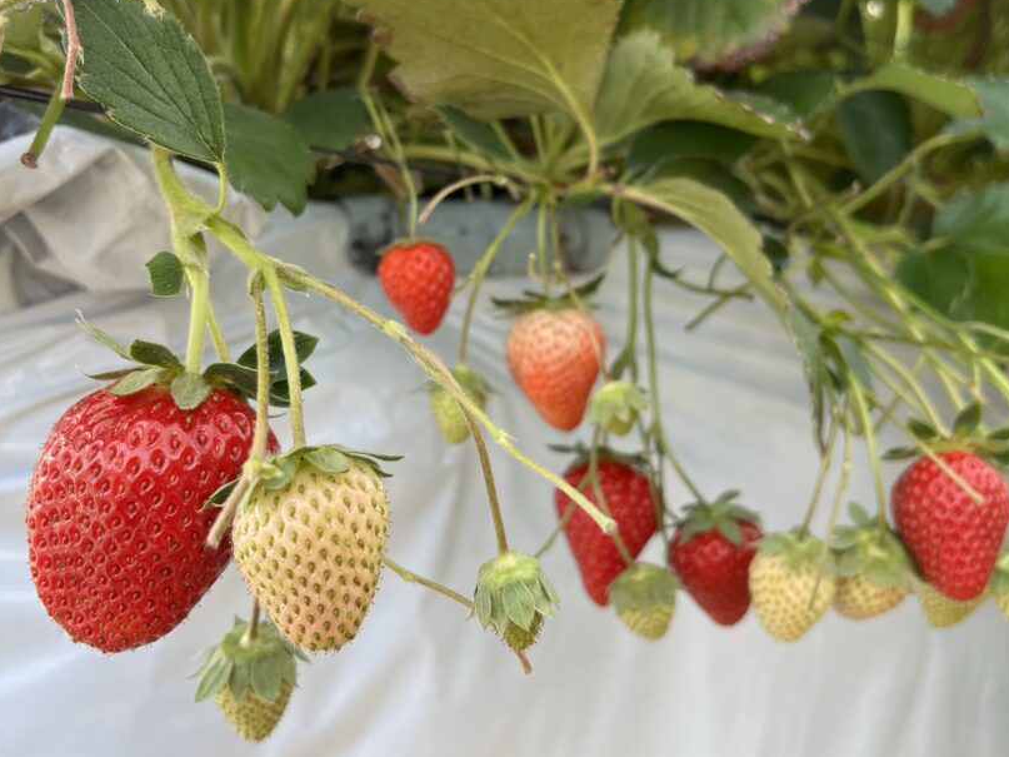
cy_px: 303
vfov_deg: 42.7
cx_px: 515
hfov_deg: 55.4
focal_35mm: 33
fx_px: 962
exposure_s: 1/397
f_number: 1.6
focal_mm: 5.1
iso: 50
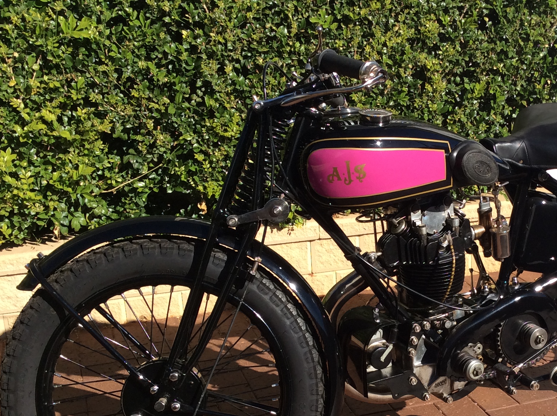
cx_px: 407
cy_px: 295
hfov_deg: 34.9
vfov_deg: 26.7
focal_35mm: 54
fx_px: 868
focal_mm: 3.3
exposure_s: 1/1244
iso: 32
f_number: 2.4
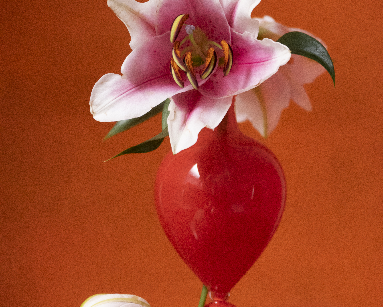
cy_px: 139
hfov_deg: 4.5
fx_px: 4863
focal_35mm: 429
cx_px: 192
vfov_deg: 3.6
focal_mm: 111.12
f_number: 4
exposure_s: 1/8
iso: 2500
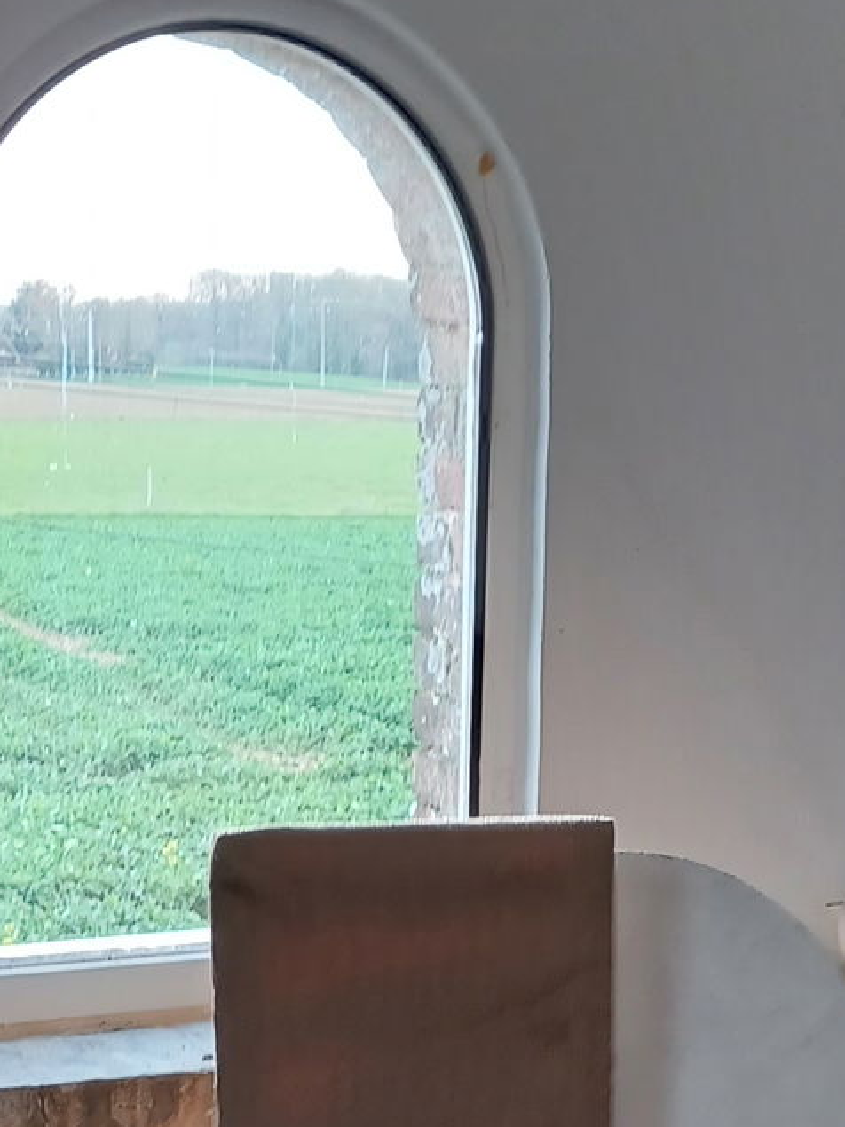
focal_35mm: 84
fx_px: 2735
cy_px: 1121
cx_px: 213
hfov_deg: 17.5
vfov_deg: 22.4
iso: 320
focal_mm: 4.6
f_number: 1.8
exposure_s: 1/50
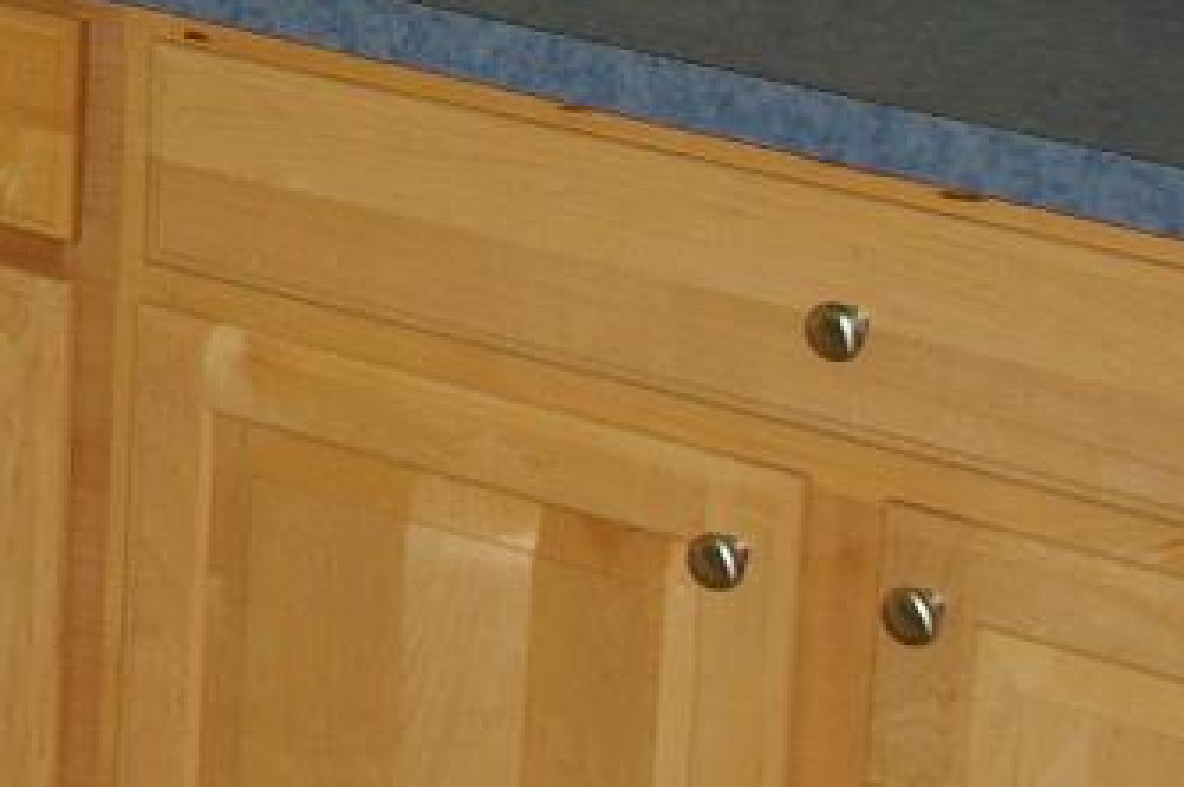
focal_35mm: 164
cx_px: -1620
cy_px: -801
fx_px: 5388
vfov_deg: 8.0
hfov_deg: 10.8
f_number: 6.7
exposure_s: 1/30
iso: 400
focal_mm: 20
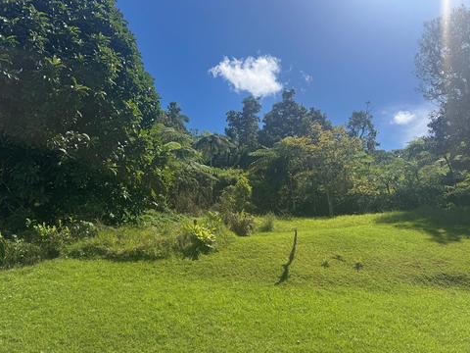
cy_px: 176
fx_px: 339
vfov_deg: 54.9
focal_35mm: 25
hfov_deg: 69.4
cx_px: 237
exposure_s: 1/4310
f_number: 1.78
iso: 80
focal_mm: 6.76
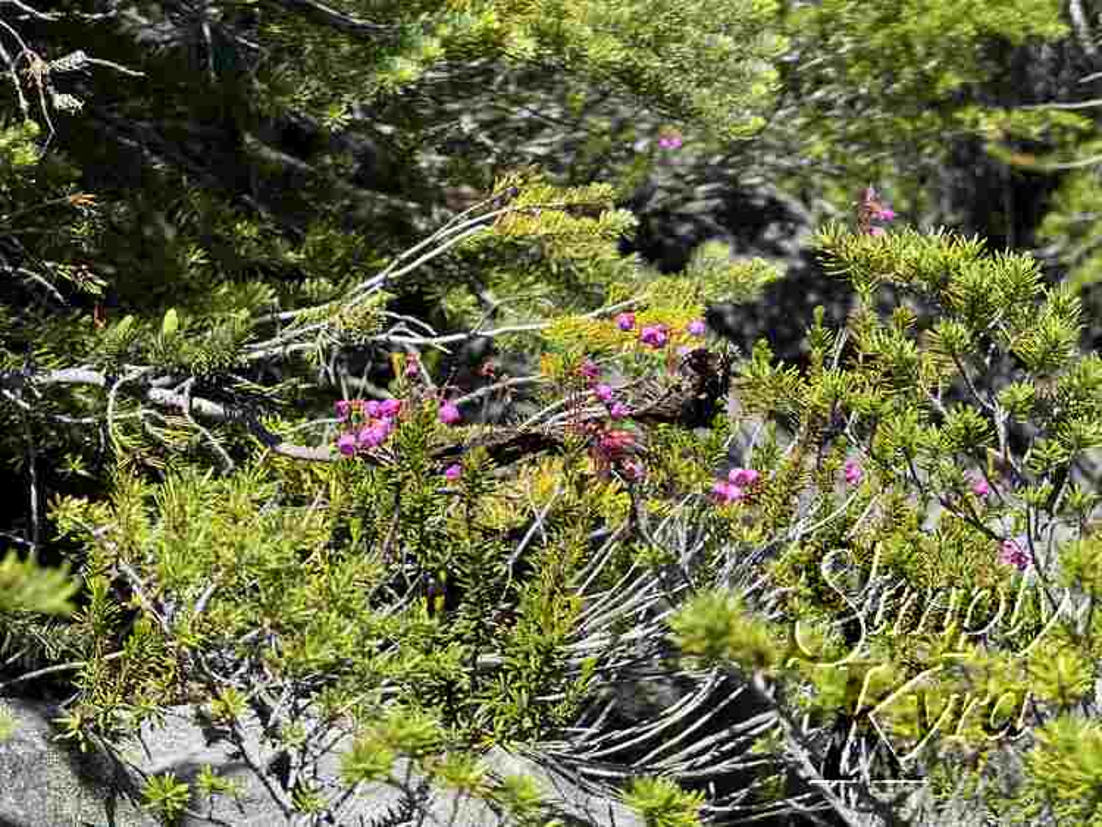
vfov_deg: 12.4
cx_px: 551
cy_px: 414
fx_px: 3821
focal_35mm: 120
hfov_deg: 16.4
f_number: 2.8
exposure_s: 1/581
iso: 50
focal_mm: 15.66
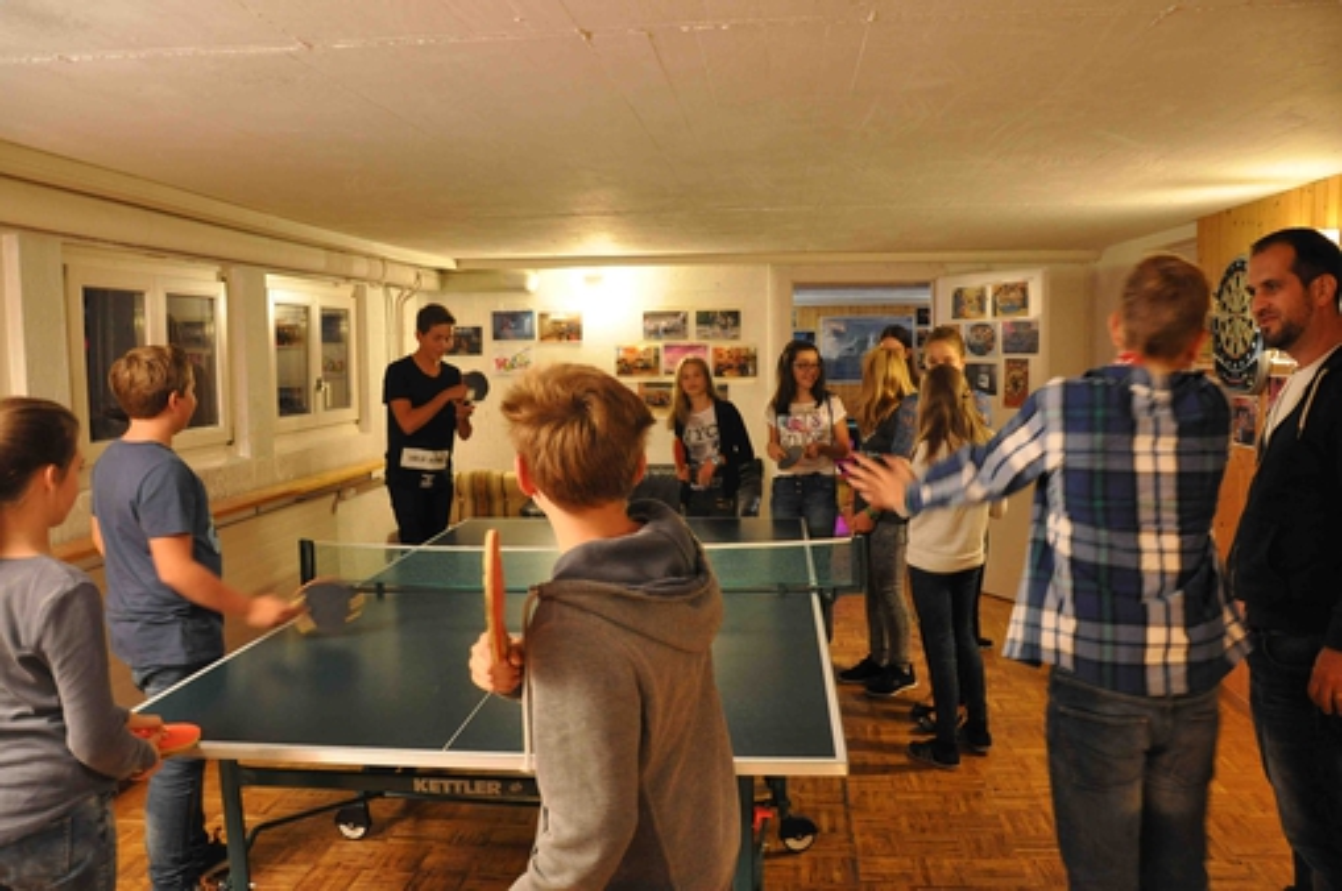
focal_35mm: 27
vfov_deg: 47.8
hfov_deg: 67.4
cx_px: 671
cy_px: 446
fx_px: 1005
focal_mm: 18
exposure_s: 1/25
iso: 1600
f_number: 3.5
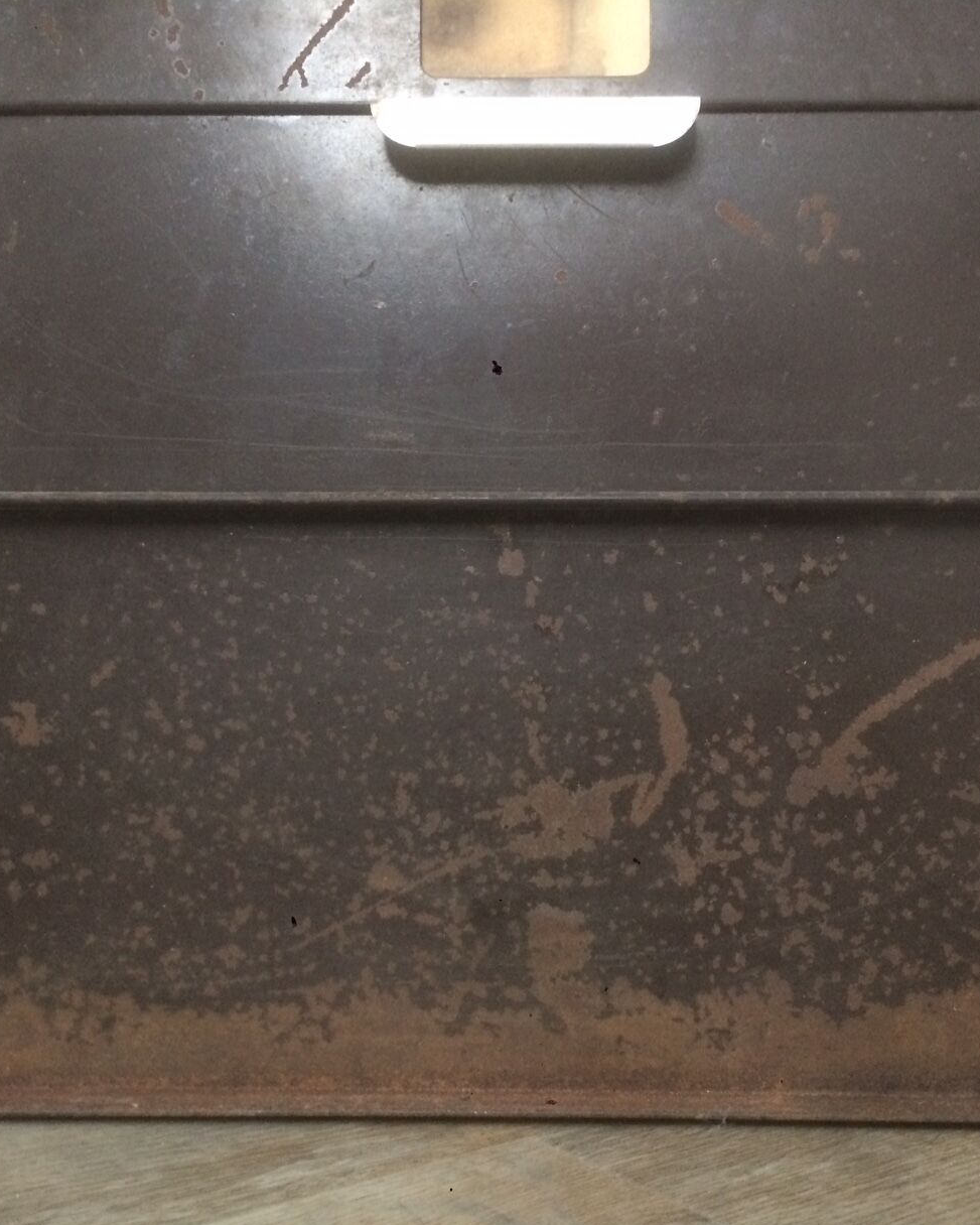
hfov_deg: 39.1
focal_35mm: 38
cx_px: 520
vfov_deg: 47.9
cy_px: 614
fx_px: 1378
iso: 250
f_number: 2.2
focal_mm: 4.15
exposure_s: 1/17
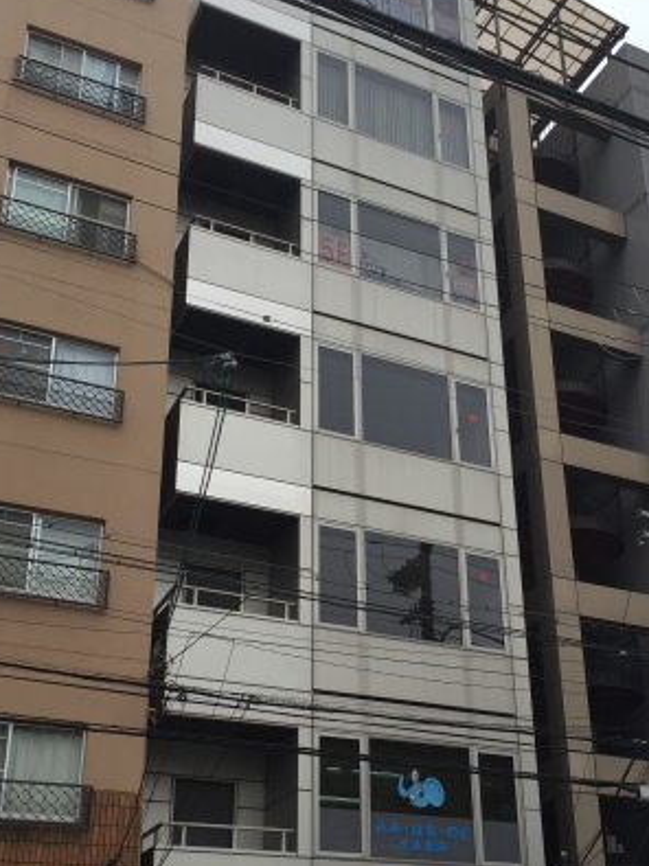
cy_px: 528
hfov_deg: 30.7
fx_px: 1176
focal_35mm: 47
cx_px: 421
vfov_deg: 40.2
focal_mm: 4.15
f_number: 2.2
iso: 32
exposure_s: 1/2083
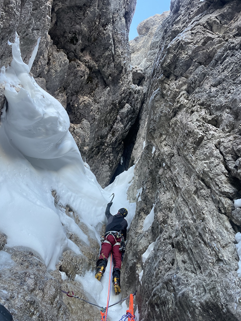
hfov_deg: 53.1
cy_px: 160
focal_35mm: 26
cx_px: 120
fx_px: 241
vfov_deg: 67.3
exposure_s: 1/121
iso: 80
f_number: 1.6
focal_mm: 4.2
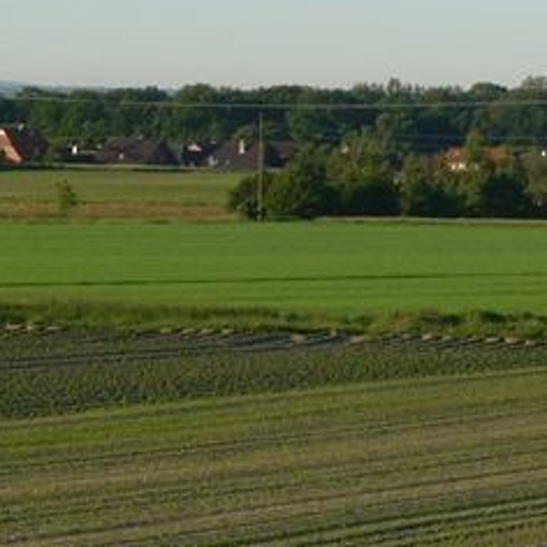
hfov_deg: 4.8
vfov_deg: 4.8
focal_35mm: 364
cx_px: 512
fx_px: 6508
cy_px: 118
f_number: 4.7
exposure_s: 1/320
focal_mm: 19.1
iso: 100
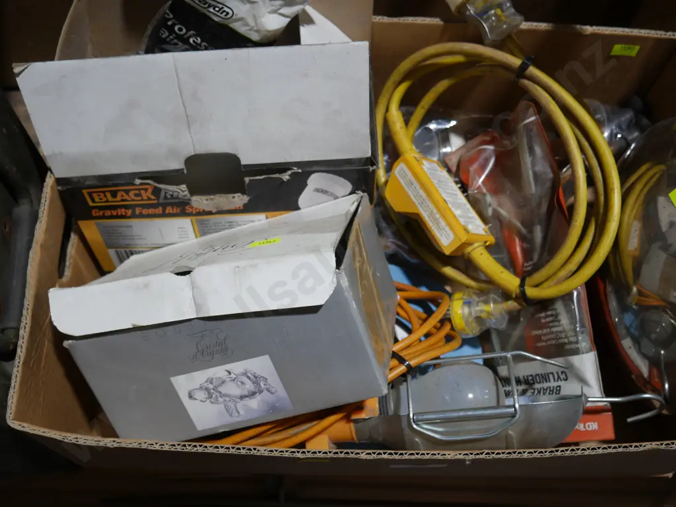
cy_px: 254
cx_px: 338
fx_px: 742
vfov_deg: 37.8
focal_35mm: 38
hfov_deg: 49.0
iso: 200
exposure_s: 1/60
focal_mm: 19
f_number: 4.1
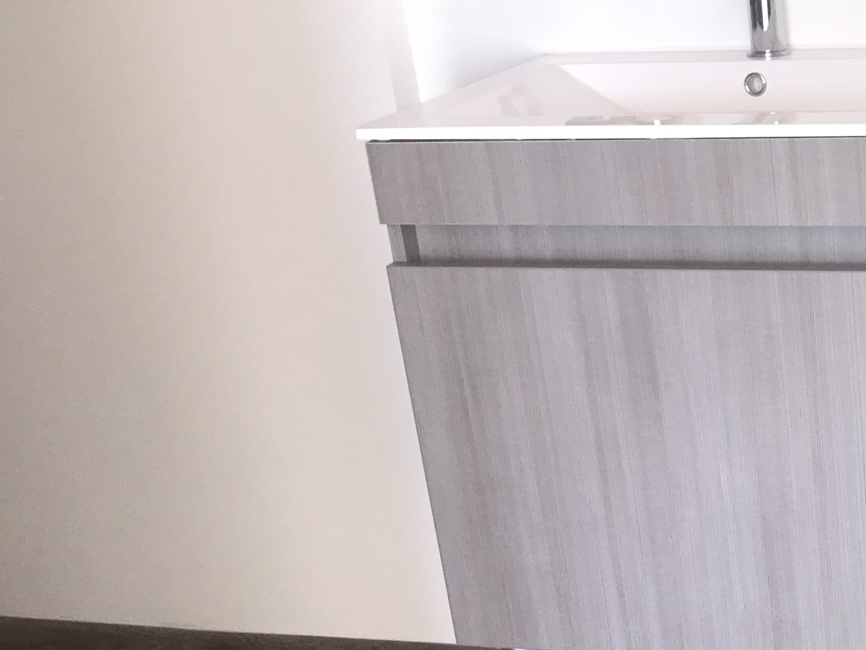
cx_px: 881
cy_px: 583
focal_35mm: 67
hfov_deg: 27.2
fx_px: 1676
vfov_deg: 21.5
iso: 20
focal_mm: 3.99
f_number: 1.8
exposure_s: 1/64
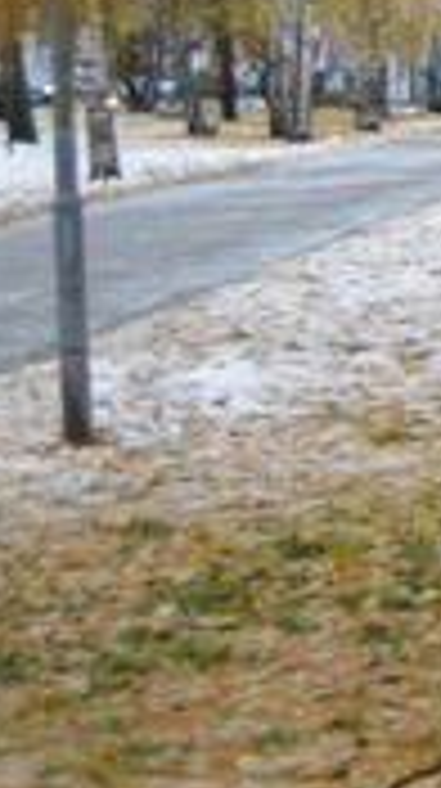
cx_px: 1937
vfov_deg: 15.2
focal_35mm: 141
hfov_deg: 6.4
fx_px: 2941
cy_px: 554
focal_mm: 18
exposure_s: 1/500
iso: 1600
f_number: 3.5
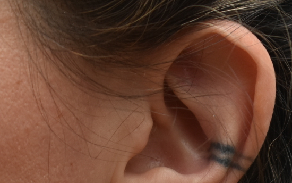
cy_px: 204
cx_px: 244
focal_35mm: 248
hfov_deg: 8.5
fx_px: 1970
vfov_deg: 5.3
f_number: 5.6
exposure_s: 1/100
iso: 400
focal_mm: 55
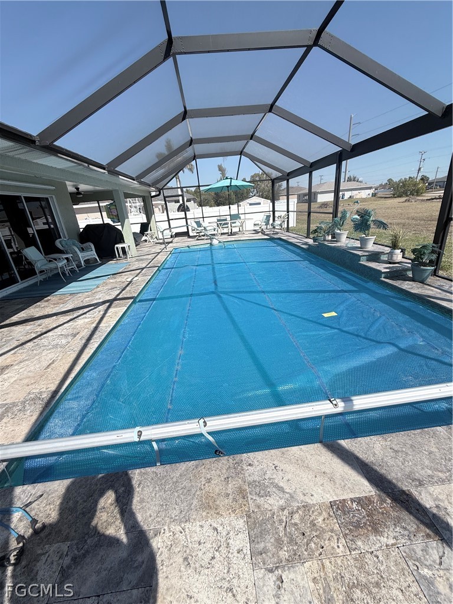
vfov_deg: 102.1
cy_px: 302
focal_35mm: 14
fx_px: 244
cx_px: 226
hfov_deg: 85.7
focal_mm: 2.22
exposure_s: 1/1613
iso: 50
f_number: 2.2
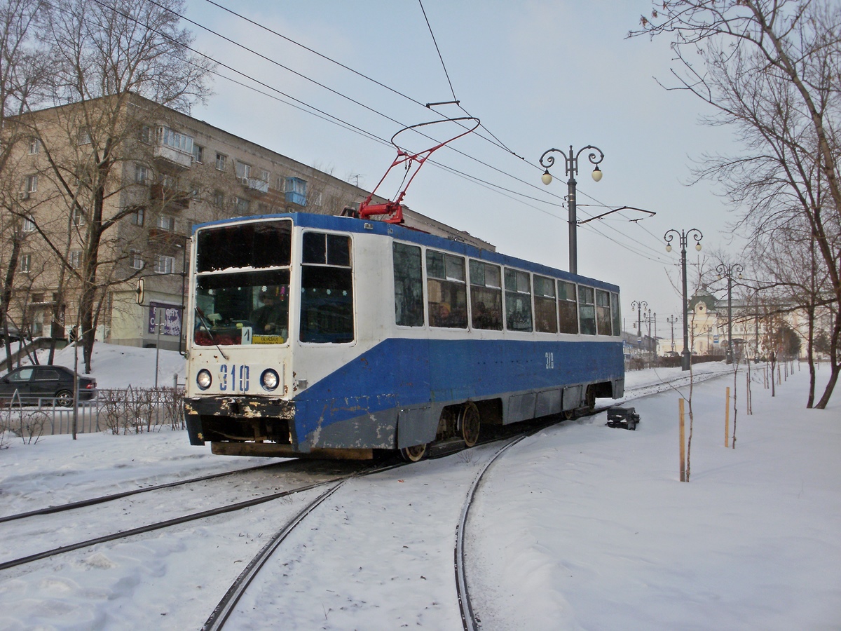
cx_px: 420
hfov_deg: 51.4
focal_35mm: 36
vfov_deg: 39.7
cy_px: 316
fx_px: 875
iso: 100
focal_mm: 6.3
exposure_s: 1/320
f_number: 5.6
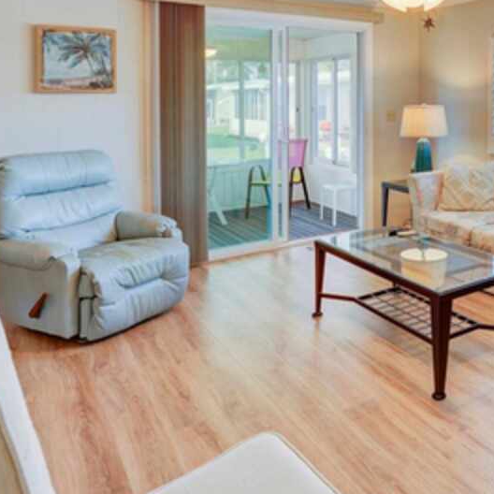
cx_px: 469
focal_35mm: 33
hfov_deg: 44.1
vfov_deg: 47.8
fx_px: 533
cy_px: 123
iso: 400
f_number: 8
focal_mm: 16
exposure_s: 1/20
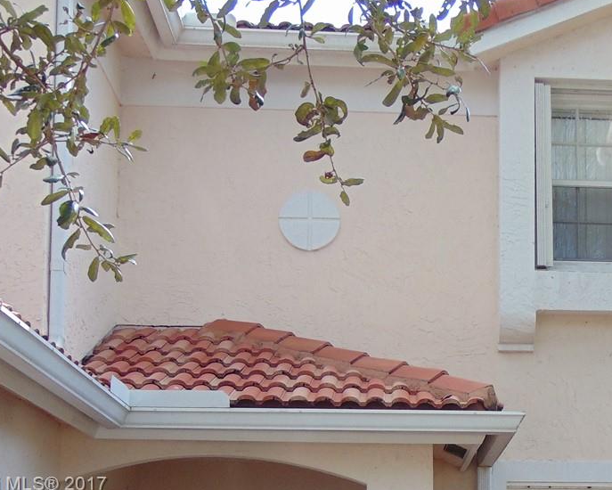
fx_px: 1359
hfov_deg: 24.7
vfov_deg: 19.8
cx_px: 534
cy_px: 486
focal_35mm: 75
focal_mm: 5.8
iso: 80
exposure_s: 1/320
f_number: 3.2
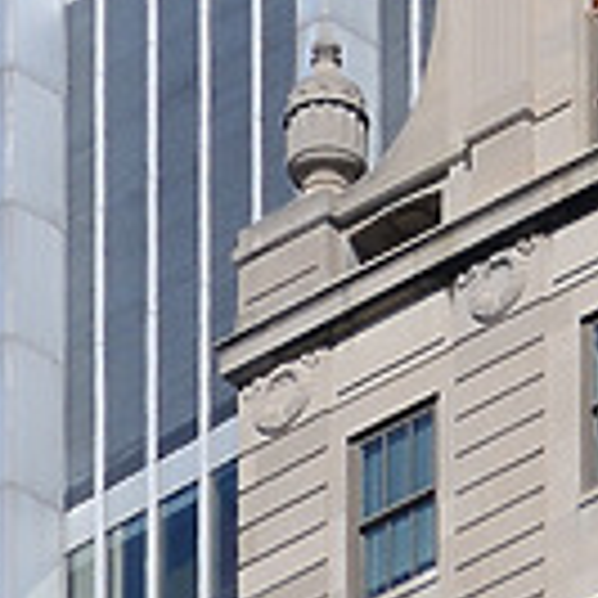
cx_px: 1093
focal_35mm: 1033
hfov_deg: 1.7
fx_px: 20190
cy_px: -778
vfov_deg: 1.7
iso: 200
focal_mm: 120
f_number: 9
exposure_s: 1/640
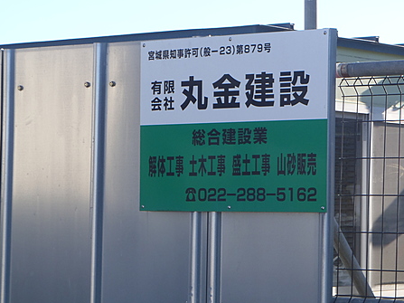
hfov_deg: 14.4
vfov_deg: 10.8
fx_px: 1598
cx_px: 256
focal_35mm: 137
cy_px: 134
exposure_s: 1/200
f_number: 5.1
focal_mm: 18.2
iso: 80
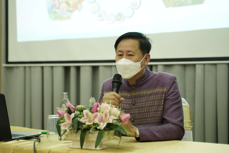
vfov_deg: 20.6
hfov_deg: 30.5
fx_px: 420
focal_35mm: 66
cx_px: 114
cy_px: 80
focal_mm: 63
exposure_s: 1/160
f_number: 2.8
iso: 5000
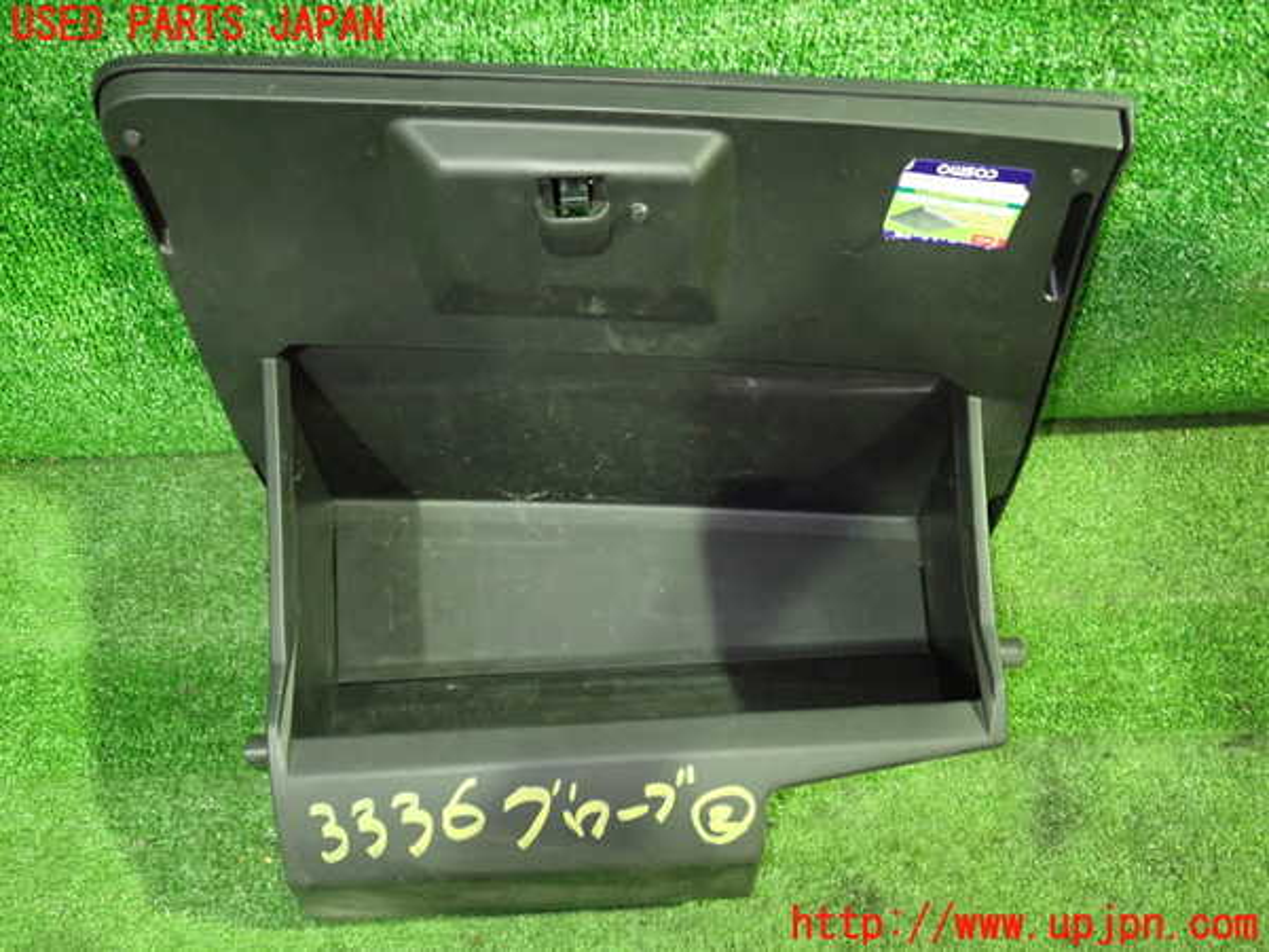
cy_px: 476
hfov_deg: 60.0
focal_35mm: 30
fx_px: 1100
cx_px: 634
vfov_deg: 46.8
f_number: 2.3
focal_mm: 5.4
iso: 800
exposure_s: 1/15
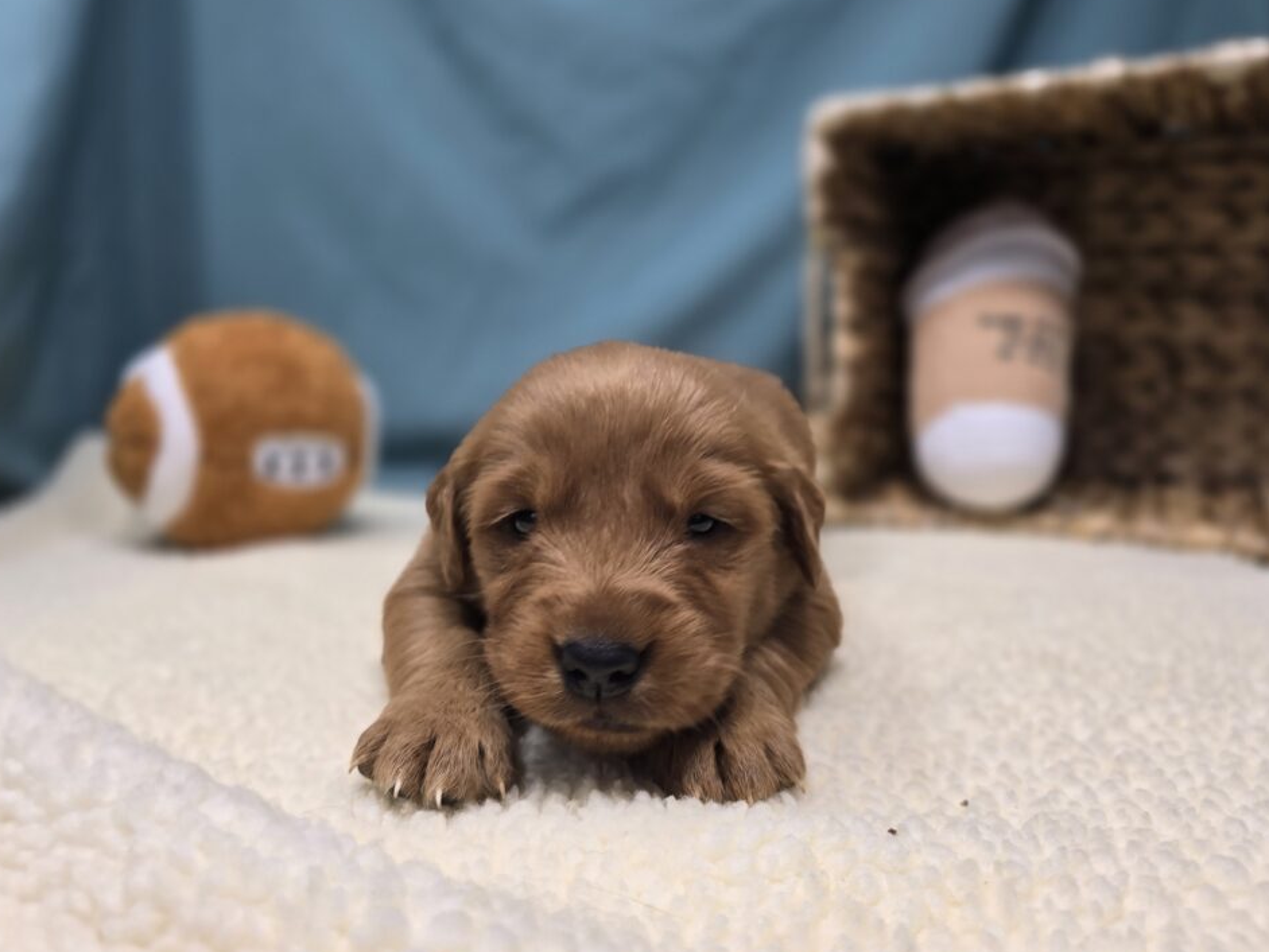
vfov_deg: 54.9
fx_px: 917
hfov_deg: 69.4
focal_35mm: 25
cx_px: 629
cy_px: 475
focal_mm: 6.3
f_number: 1.7
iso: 64
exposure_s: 1/120
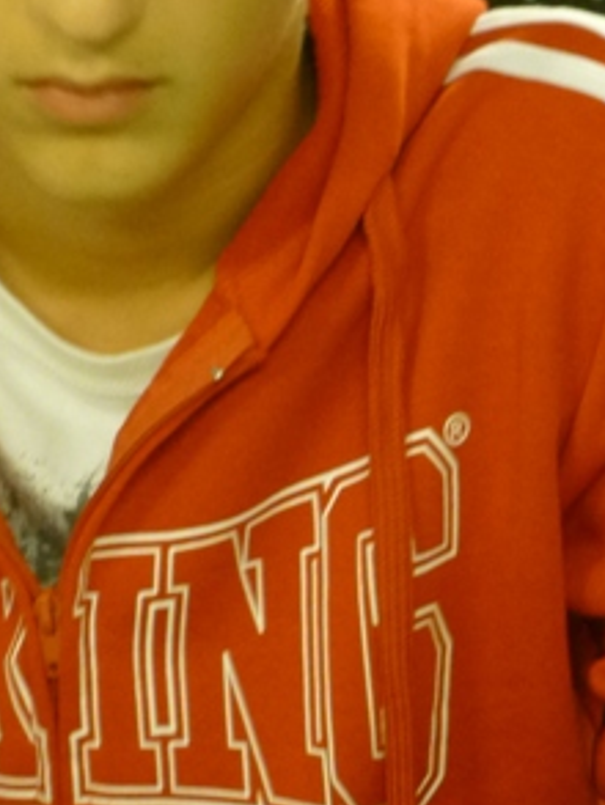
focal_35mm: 338
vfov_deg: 5.8
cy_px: 33
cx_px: 69
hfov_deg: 4.4
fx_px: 7871
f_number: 5.3
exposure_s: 1/8
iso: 800
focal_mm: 27.7
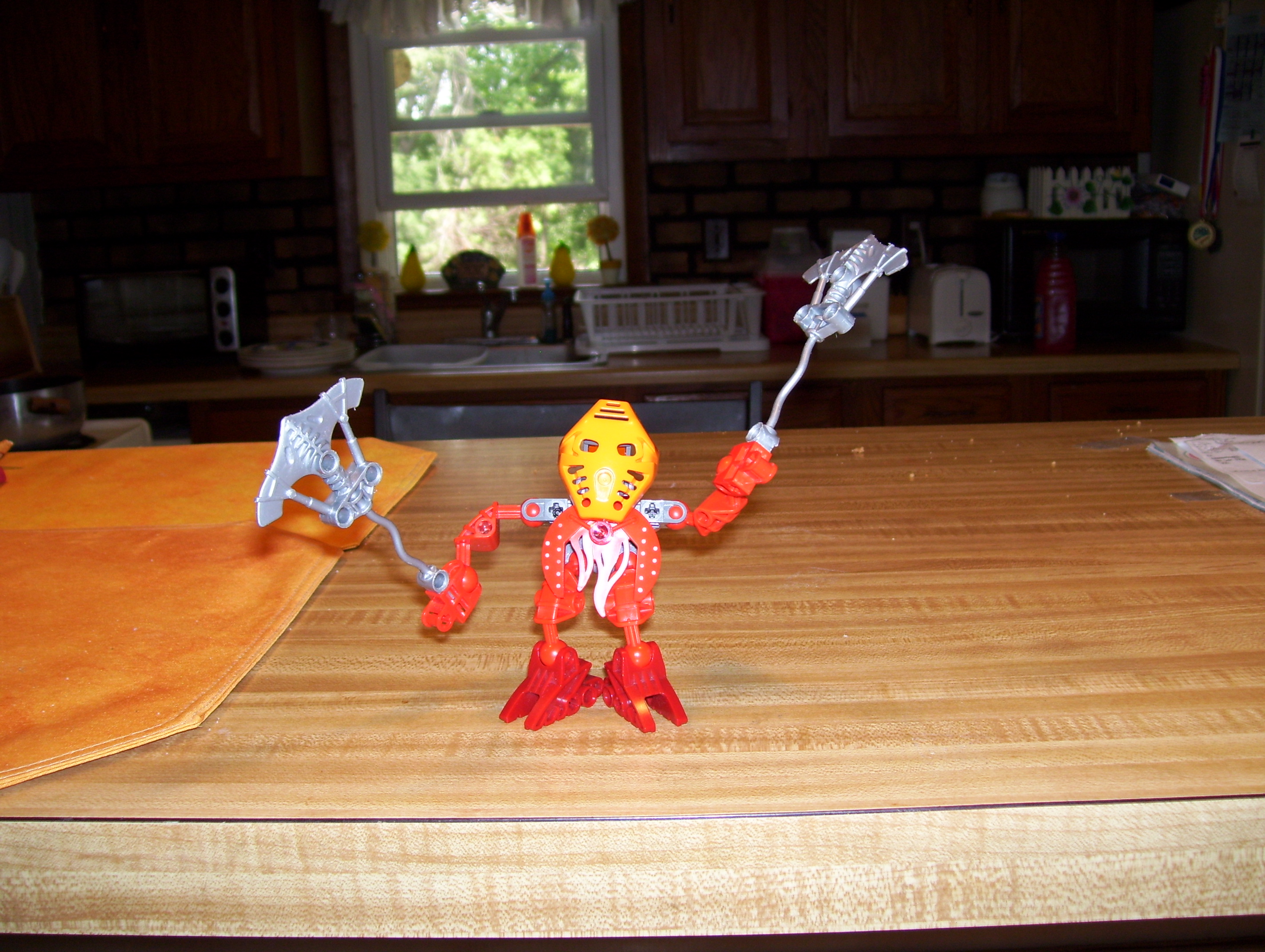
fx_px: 1317
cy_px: 476
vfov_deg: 39.7
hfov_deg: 51.3
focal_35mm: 36
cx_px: 632
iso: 80
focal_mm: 6
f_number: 2.7
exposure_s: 1/60
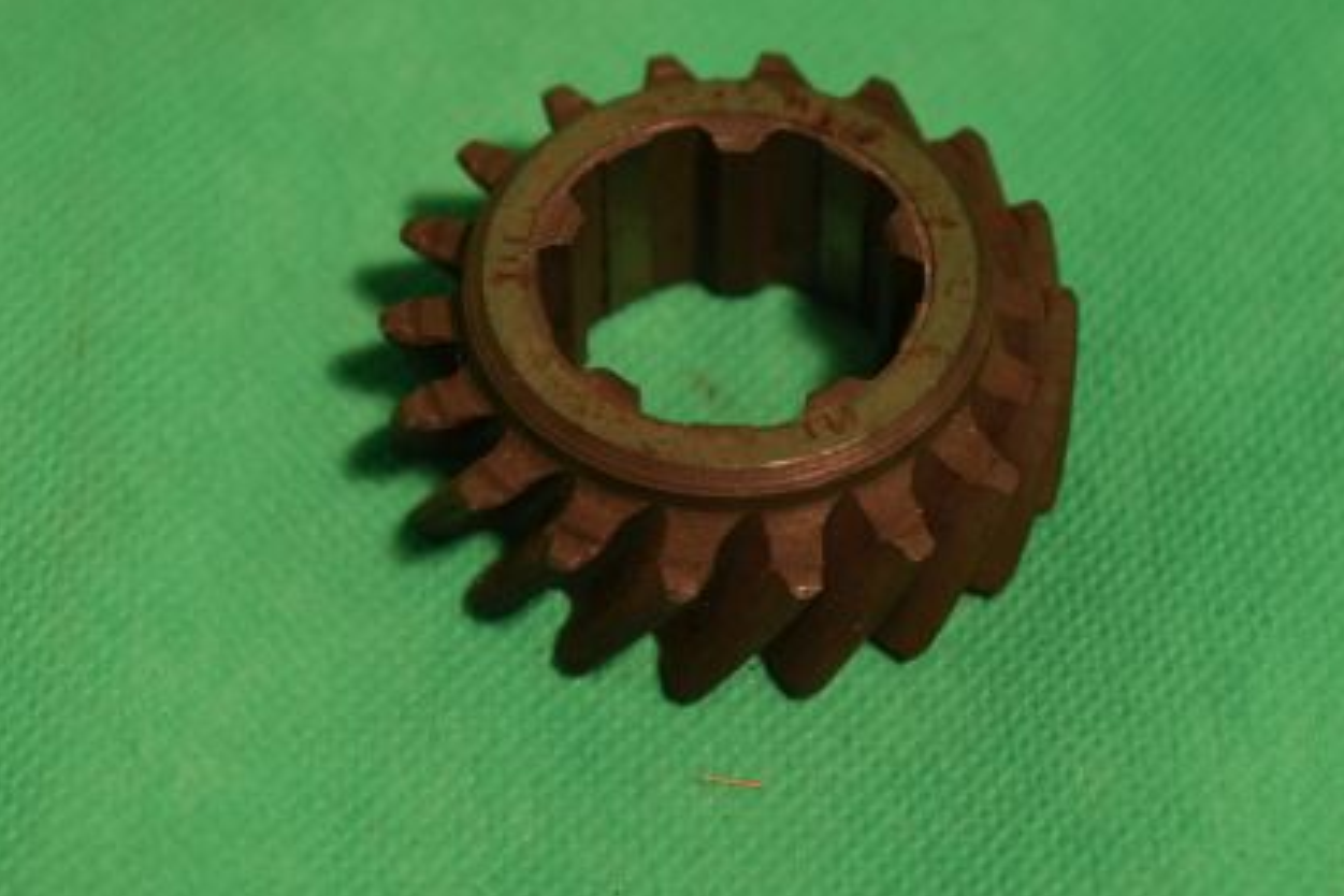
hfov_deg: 17.2
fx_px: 4432
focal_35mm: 119
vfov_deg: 11.5
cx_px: 799
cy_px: 329
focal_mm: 55
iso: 400
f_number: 6.3
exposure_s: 1/160
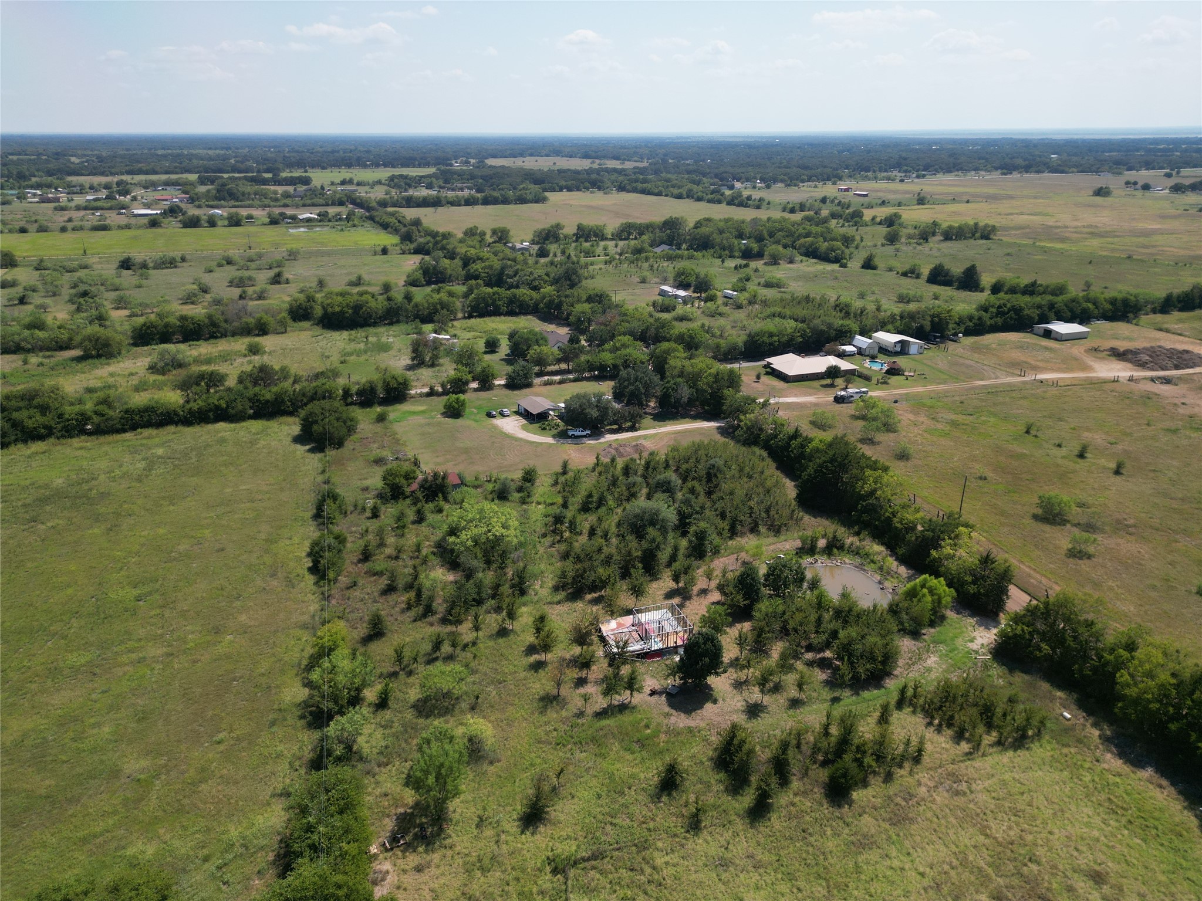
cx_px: 601
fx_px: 833
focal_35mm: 24
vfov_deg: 56.8
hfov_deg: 71.6
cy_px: 450
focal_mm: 6.72
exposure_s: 1/4000
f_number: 1.7
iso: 200
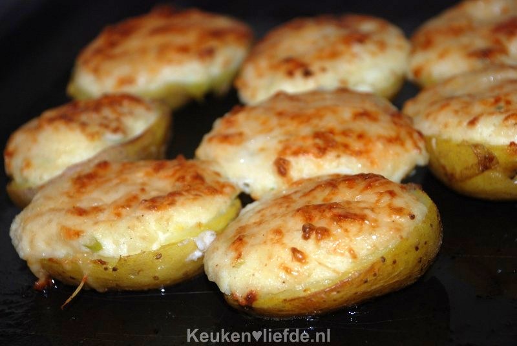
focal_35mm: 112
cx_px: 258
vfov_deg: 12.2
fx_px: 1618
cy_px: 173
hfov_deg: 18.2
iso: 200
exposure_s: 1/60
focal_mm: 75
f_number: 5.6
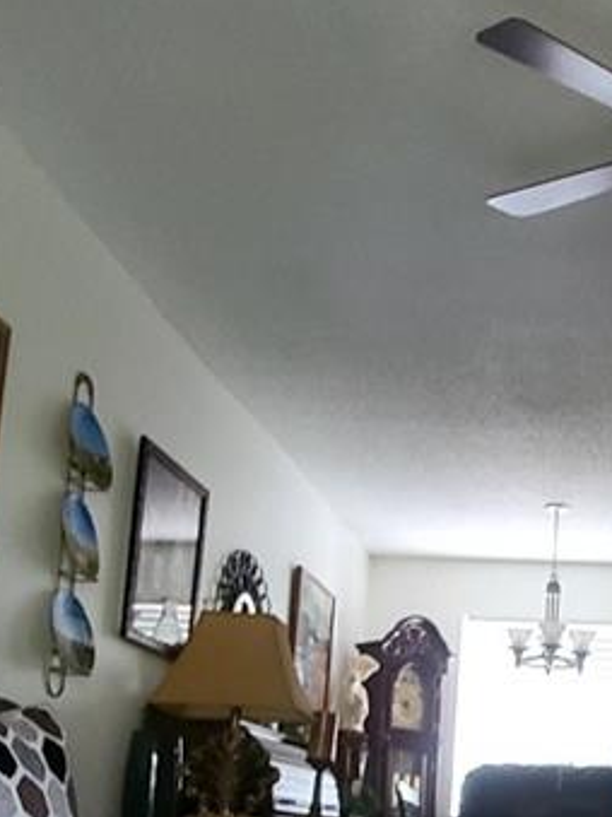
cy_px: 742
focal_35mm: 46
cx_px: 643
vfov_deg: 38.3
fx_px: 1085
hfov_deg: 29.0
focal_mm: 2.2
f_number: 2.2
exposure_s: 1/30
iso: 500
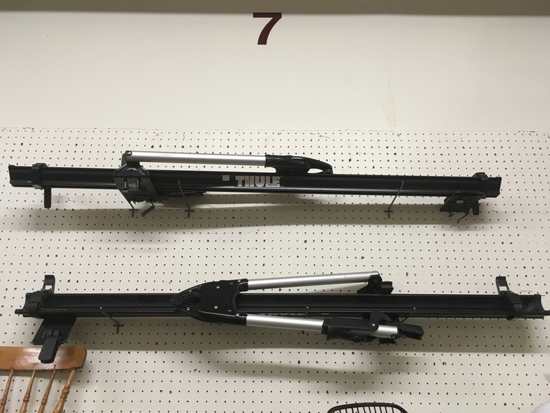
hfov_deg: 61.7
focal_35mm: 29
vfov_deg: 48.2
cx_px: 275
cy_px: 206
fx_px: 461
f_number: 2.2
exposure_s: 1/30
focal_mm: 4.15
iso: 80
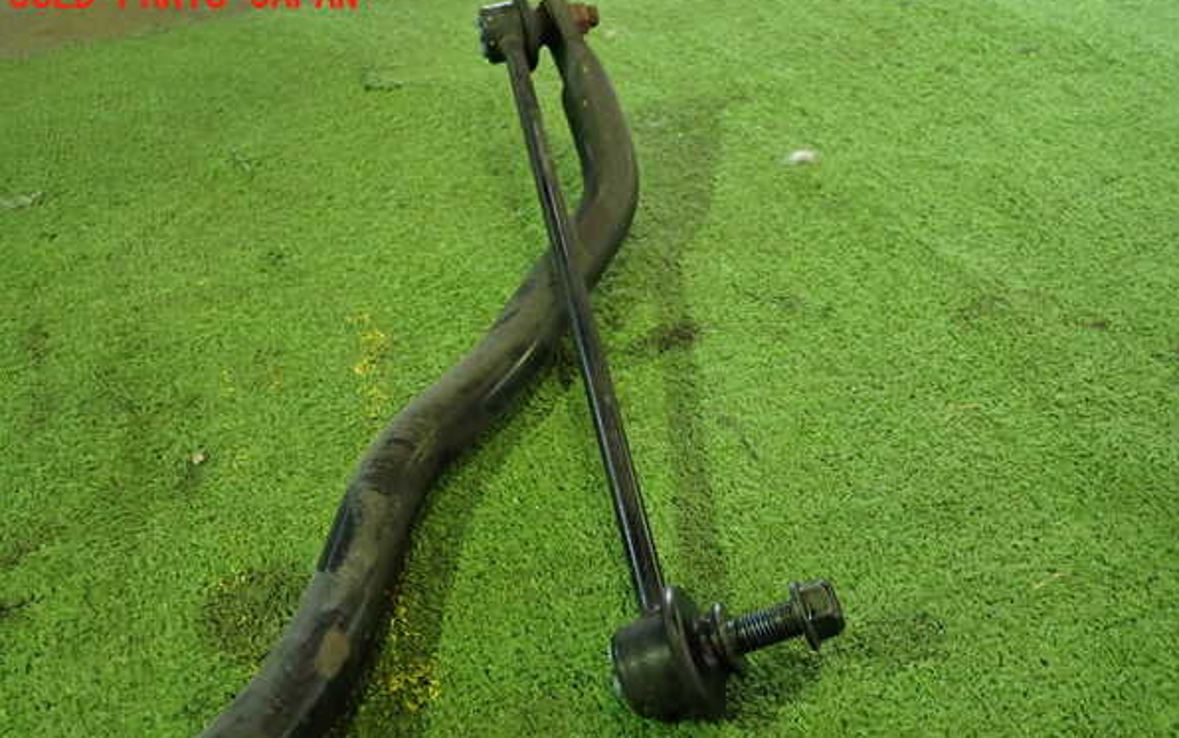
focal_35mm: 32
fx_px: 1029
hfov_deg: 59.6
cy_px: 415
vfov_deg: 39.4
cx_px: 591
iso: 500
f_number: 2.3
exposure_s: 1/30
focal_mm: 5.4
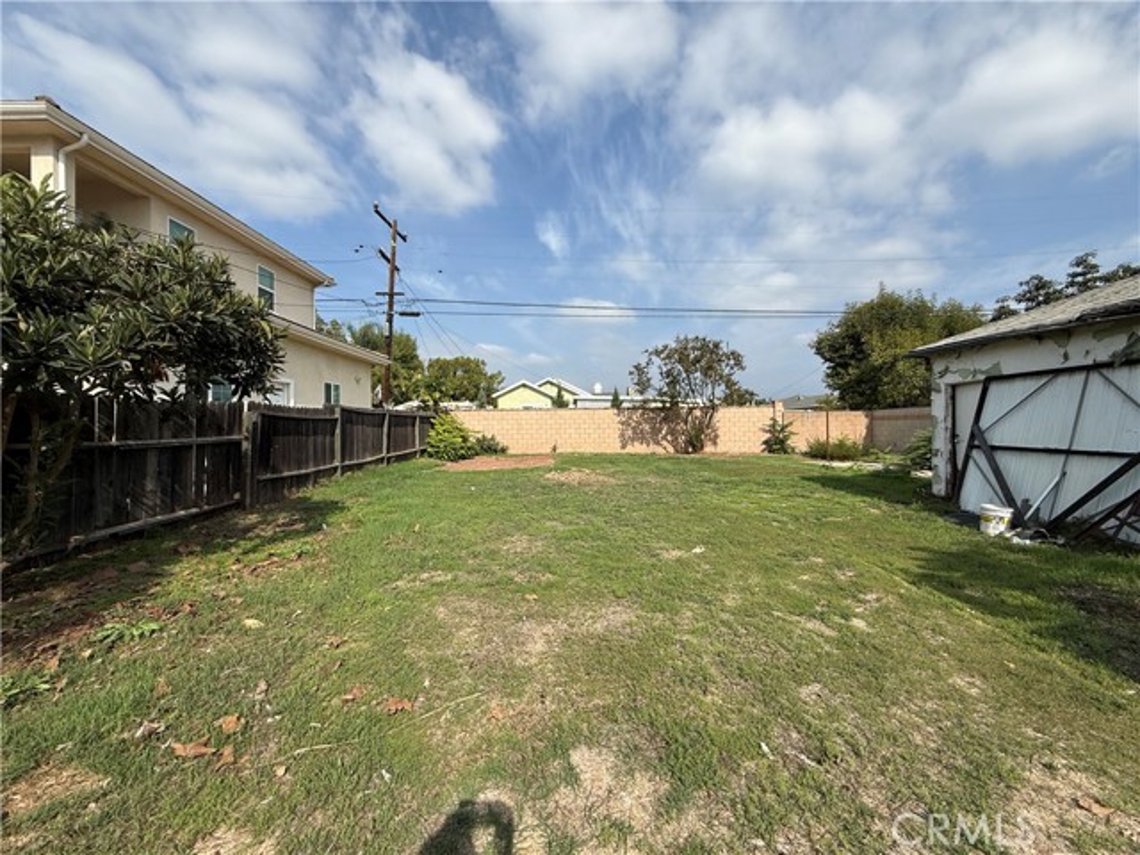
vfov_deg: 85.7
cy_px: 428
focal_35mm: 14
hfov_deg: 102.1
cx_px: 570
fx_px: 461
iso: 50
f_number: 2.2
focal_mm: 2.22
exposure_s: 1/2841
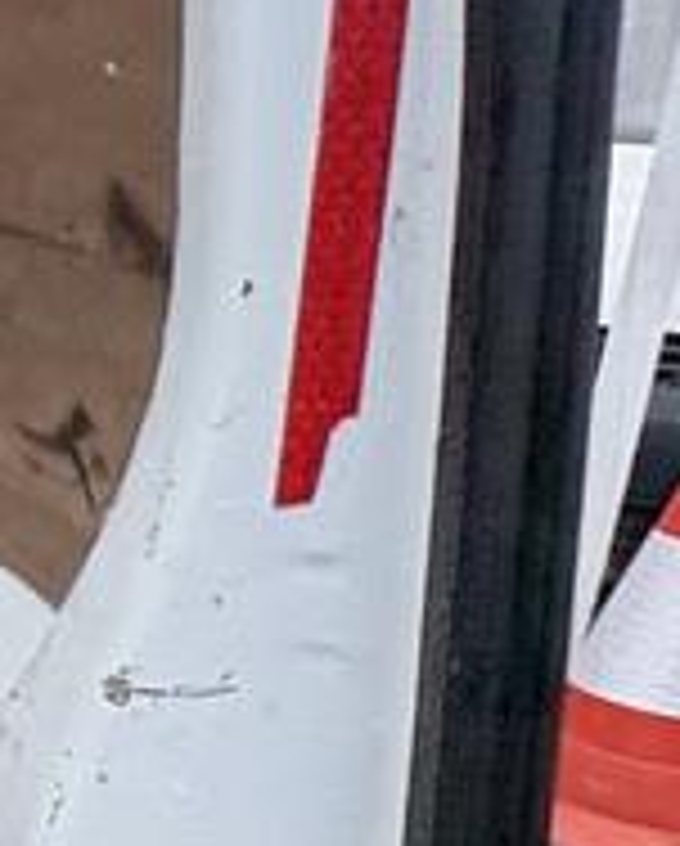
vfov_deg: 29.0
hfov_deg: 12.3
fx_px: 1631
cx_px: -1261
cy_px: 315
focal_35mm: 65
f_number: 2.2
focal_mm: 2.22
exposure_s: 1/565
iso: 64
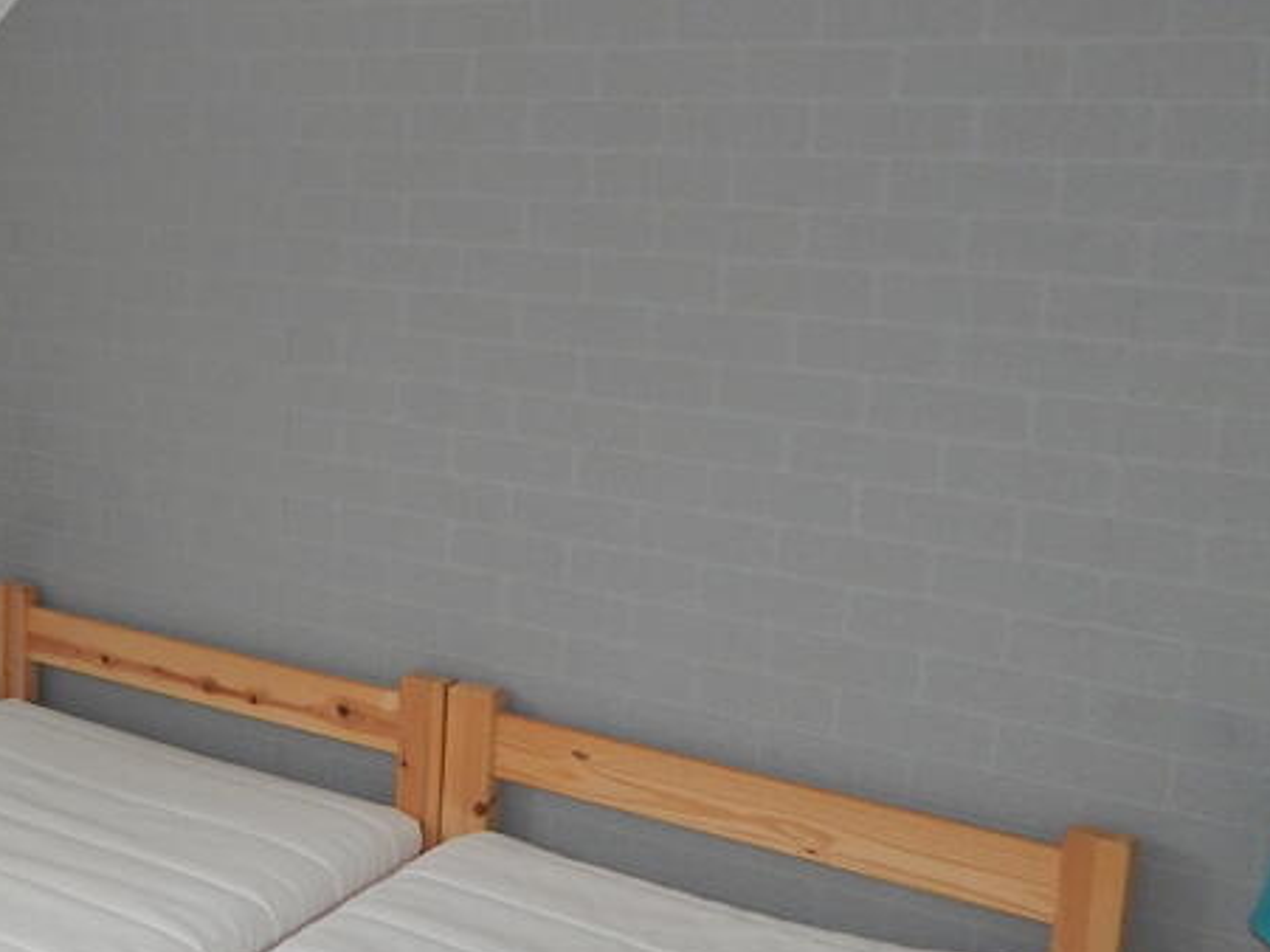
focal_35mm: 50
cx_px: -59
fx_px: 1834
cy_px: 473
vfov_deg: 29.1
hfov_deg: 34.1
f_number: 3
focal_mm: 4
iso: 200
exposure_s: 1/30
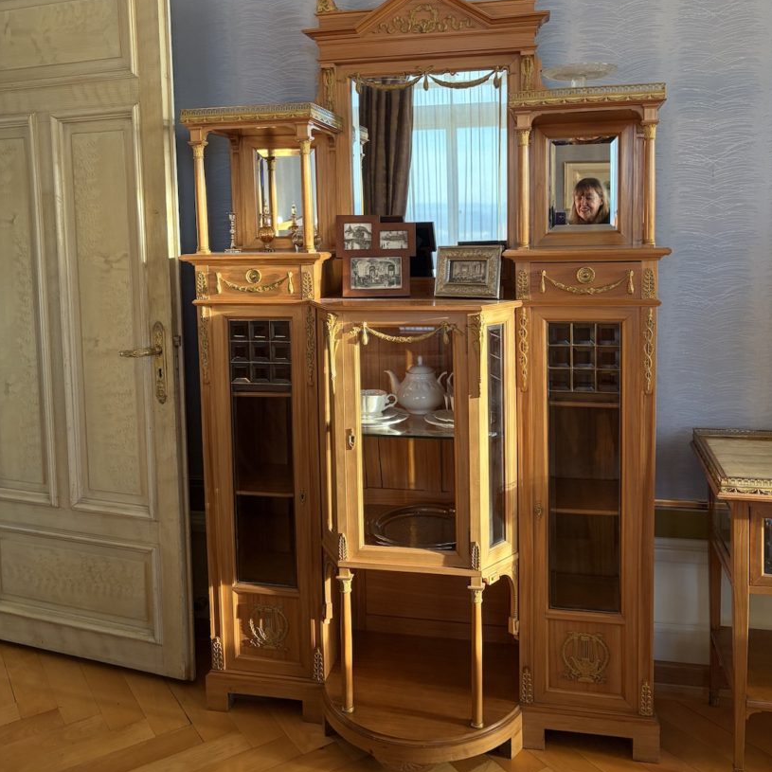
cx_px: 387
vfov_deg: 52.1
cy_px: 296
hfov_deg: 52.5
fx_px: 782
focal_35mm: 31
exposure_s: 1/107
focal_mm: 5.96
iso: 125
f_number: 1.6
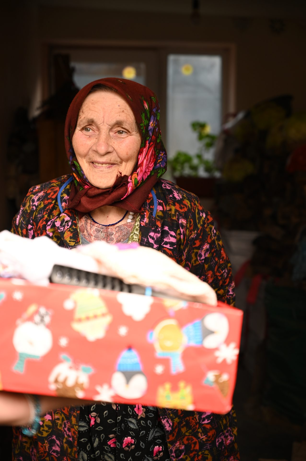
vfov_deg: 28.9
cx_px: 153
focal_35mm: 70
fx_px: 894
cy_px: 230
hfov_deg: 19.4
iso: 250
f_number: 4
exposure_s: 1/125
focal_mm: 70
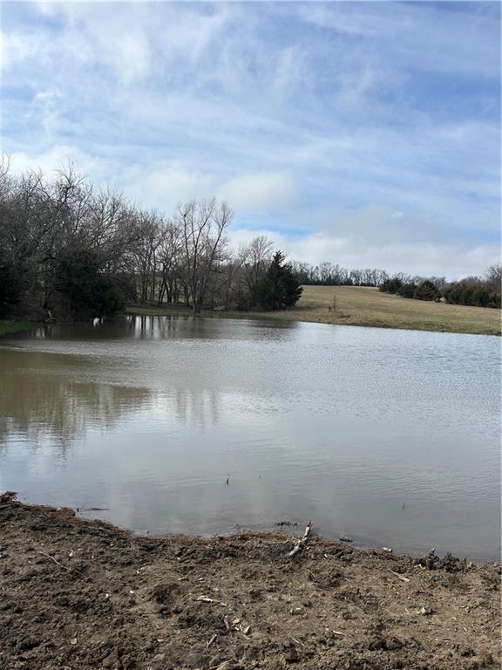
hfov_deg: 53.1
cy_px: 335
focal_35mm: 26
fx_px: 503
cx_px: 251
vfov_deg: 67.3
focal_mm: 5.7
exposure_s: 1/6579
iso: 50
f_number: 1.5
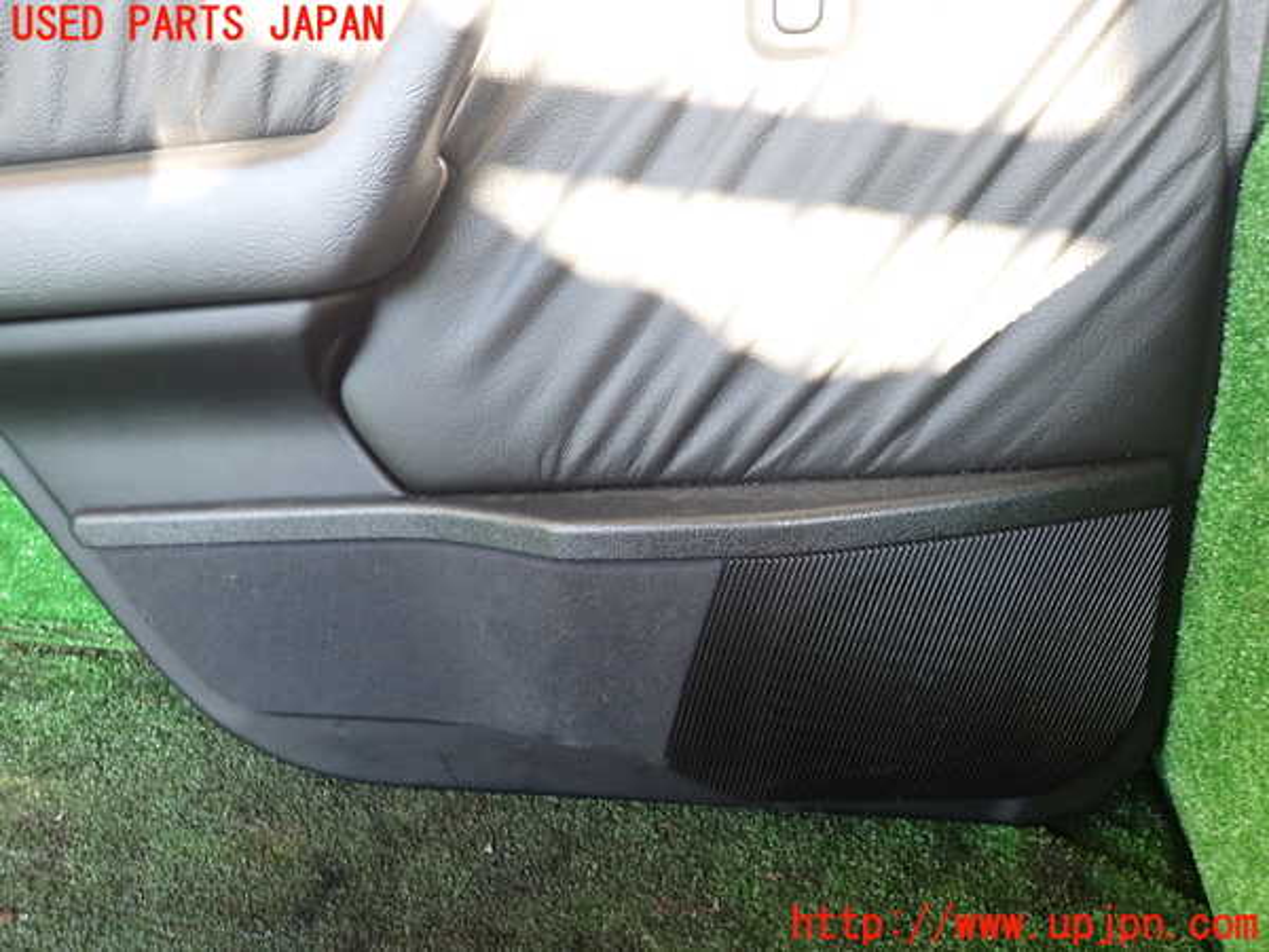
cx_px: 634
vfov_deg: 54.9
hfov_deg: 69.4
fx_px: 916
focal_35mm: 25
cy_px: 476
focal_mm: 4.5
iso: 200
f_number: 2
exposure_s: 1/60
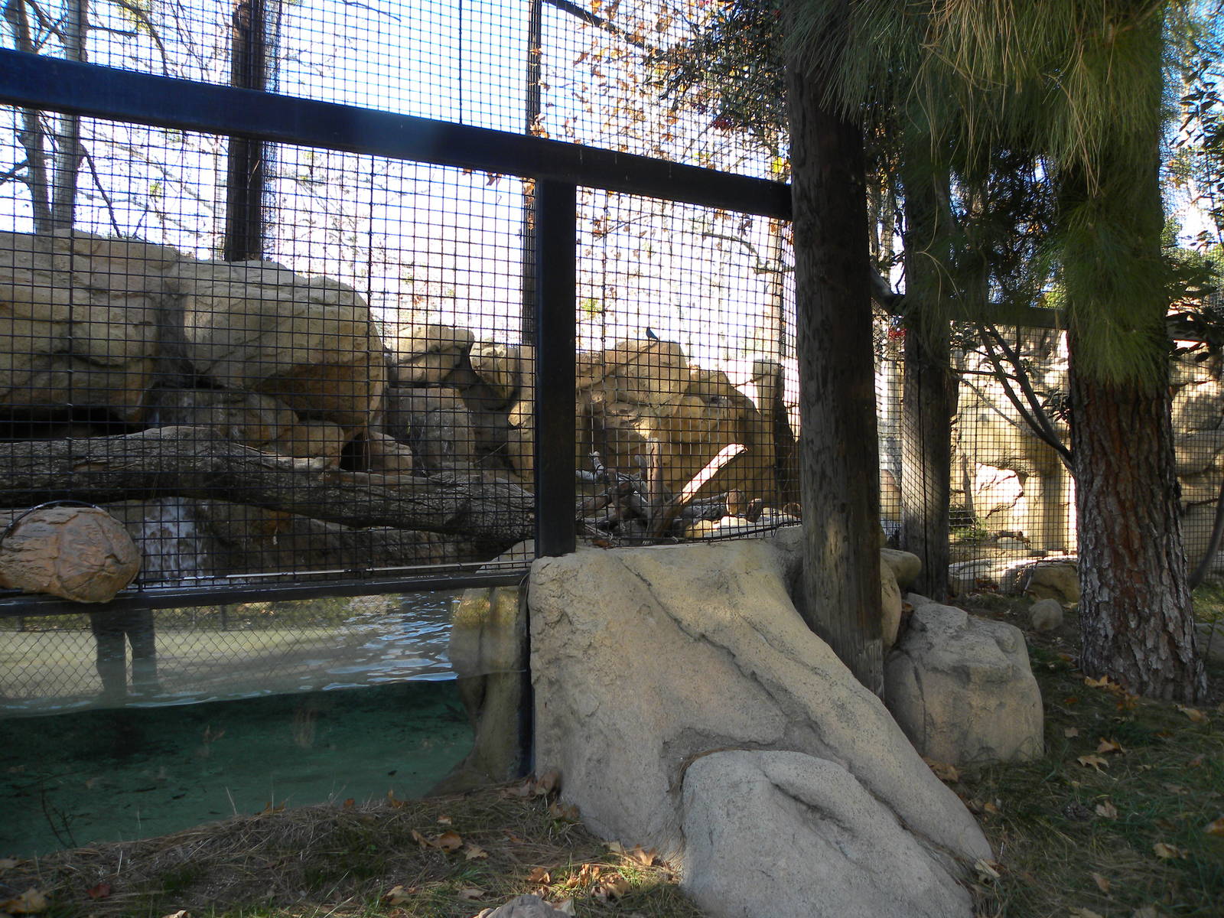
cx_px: 612
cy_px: 459
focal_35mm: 26
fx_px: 919
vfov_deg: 53.1
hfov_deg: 67.3
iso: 64
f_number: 2.8
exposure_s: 1/102
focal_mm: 4.6
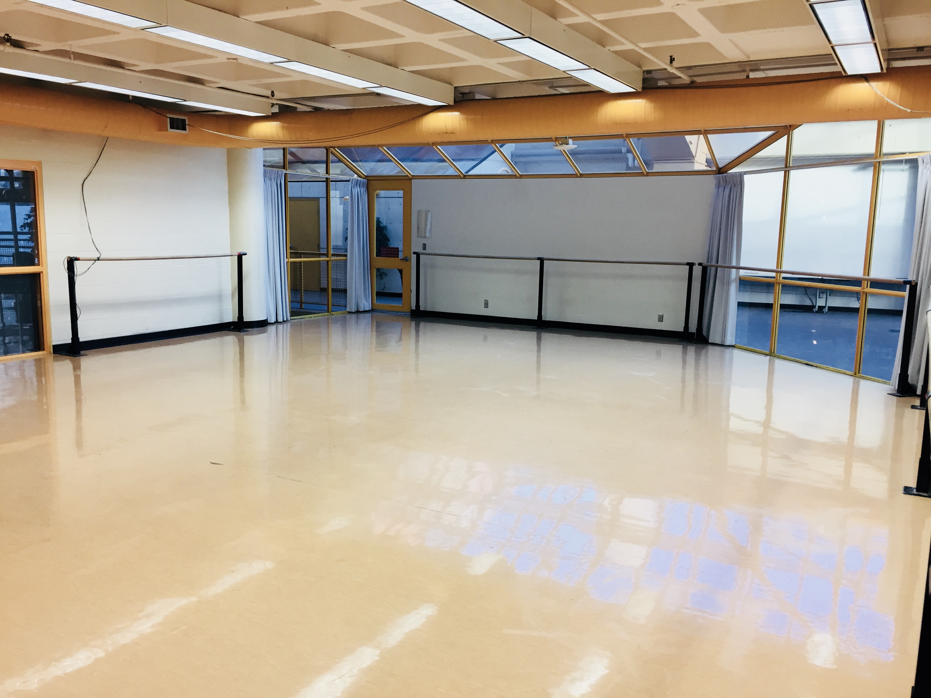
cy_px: 349
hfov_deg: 61.7
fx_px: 780
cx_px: 466
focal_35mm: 29
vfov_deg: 48.2
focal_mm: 4.15
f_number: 2.2
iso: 32
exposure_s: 1/30
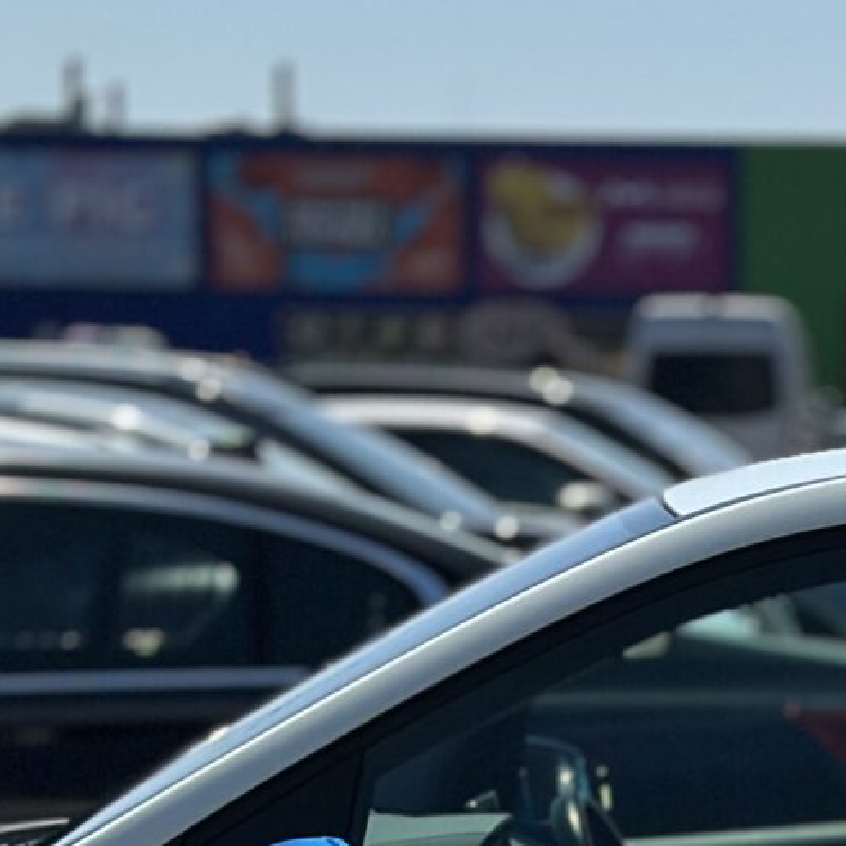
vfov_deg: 8.1
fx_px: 5807
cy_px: 1330
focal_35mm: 210
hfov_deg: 8.3
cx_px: 911
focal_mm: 6.86
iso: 100
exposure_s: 1/10870
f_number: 1.78
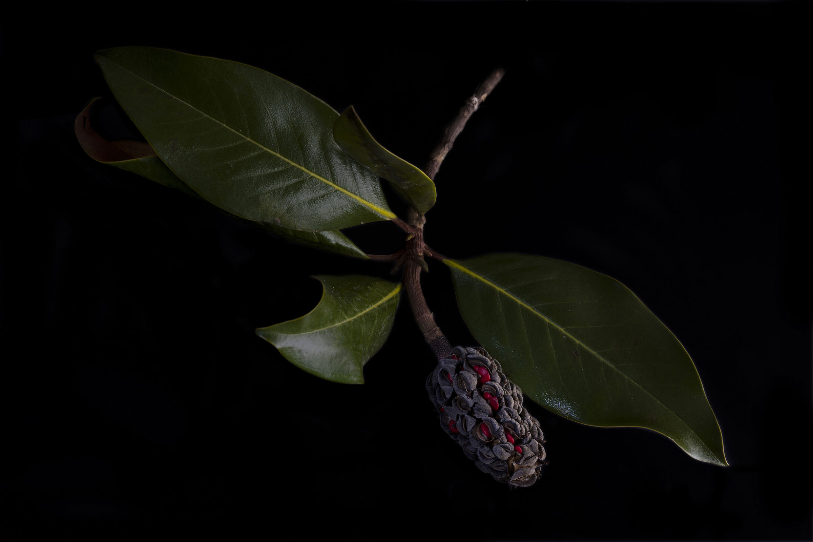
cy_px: 271
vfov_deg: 29.9
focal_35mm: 45
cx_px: 406
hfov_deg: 43.6
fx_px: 1016
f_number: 9
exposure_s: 1/5
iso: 100
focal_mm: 45
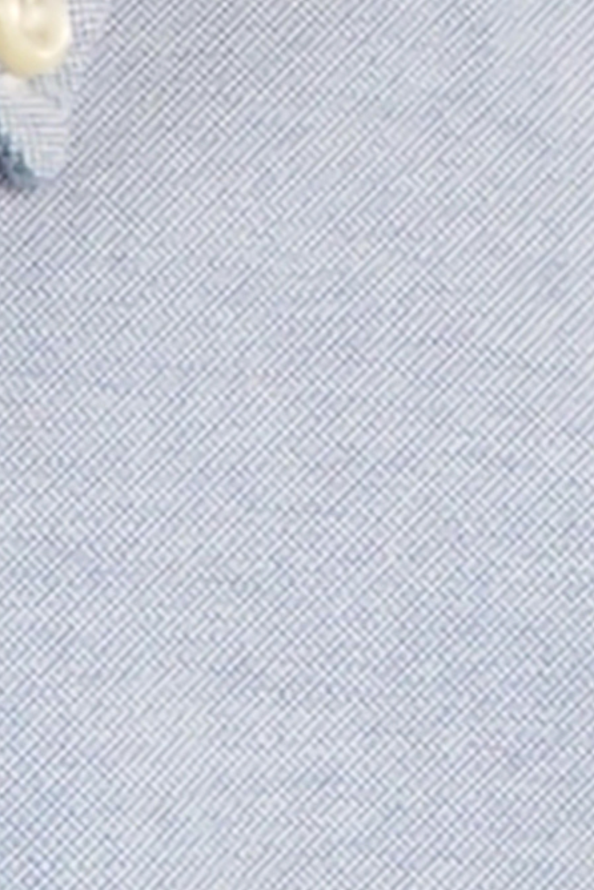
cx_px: -214
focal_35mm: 661
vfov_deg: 3.0
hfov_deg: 2.1
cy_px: -2320
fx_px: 16358
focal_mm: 41
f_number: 9
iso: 64
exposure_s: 1/100
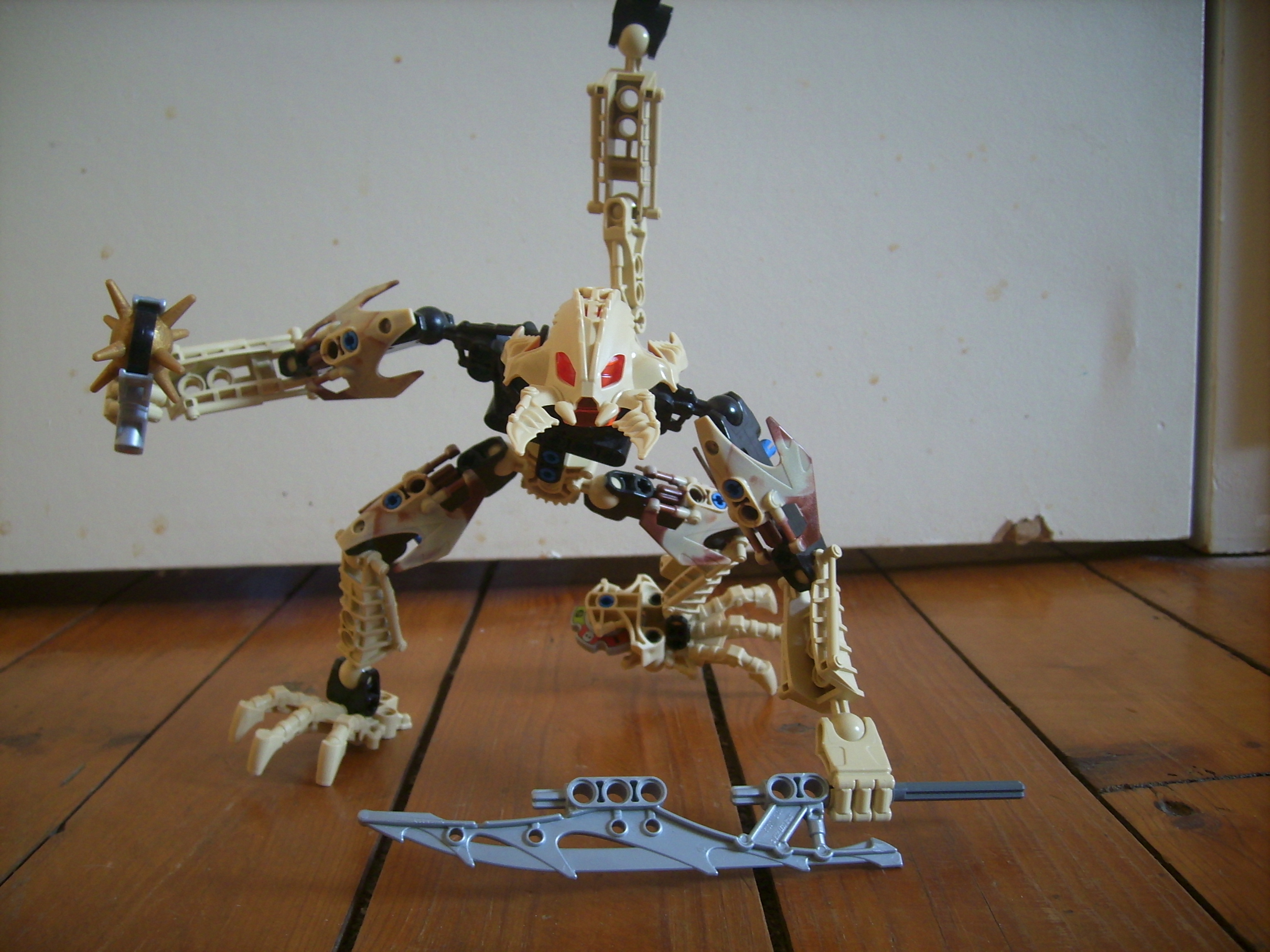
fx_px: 1174
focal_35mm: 32
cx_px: 635
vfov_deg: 44.2
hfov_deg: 56.8
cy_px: 476
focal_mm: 5.99
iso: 50
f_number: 2.8
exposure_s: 1/8
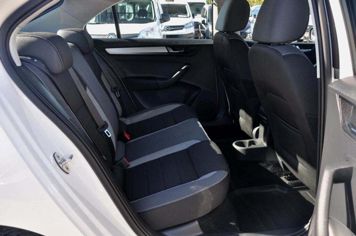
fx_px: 311
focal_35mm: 32
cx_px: 178
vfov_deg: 41.6
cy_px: 118
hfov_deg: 59.6
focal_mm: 21
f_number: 5.6
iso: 500
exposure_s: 1/125
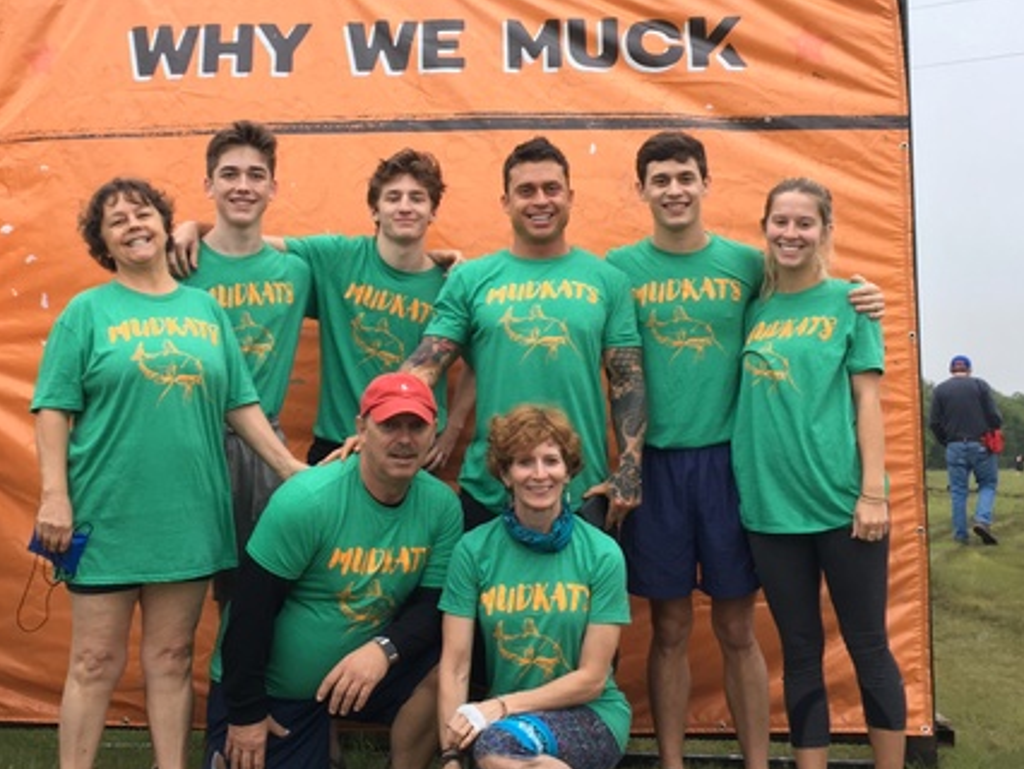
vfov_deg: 29.6
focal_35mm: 49
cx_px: 433
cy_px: 288
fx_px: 1450
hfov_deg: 38.8
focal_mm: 4.15
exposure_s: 1/120
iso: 40
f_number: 2.2
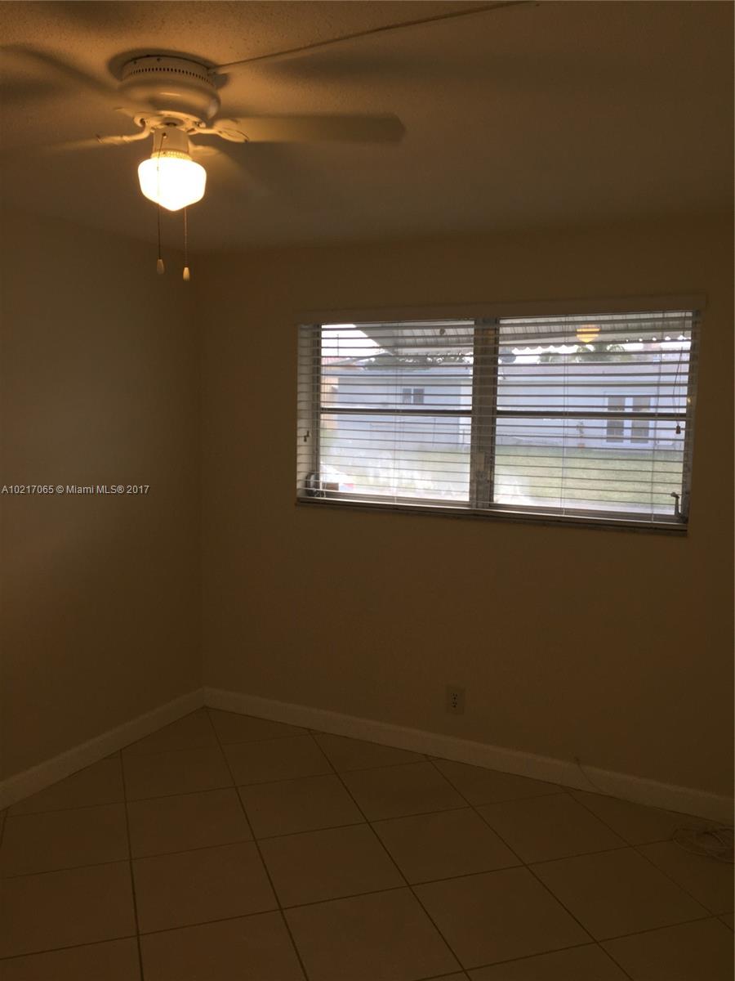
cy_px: 490
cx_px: 368
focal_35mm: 29
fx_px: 821
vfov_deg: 61.7
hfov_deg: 48.2
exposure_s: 1/80
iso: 32
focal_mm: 4.15
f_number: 2.2
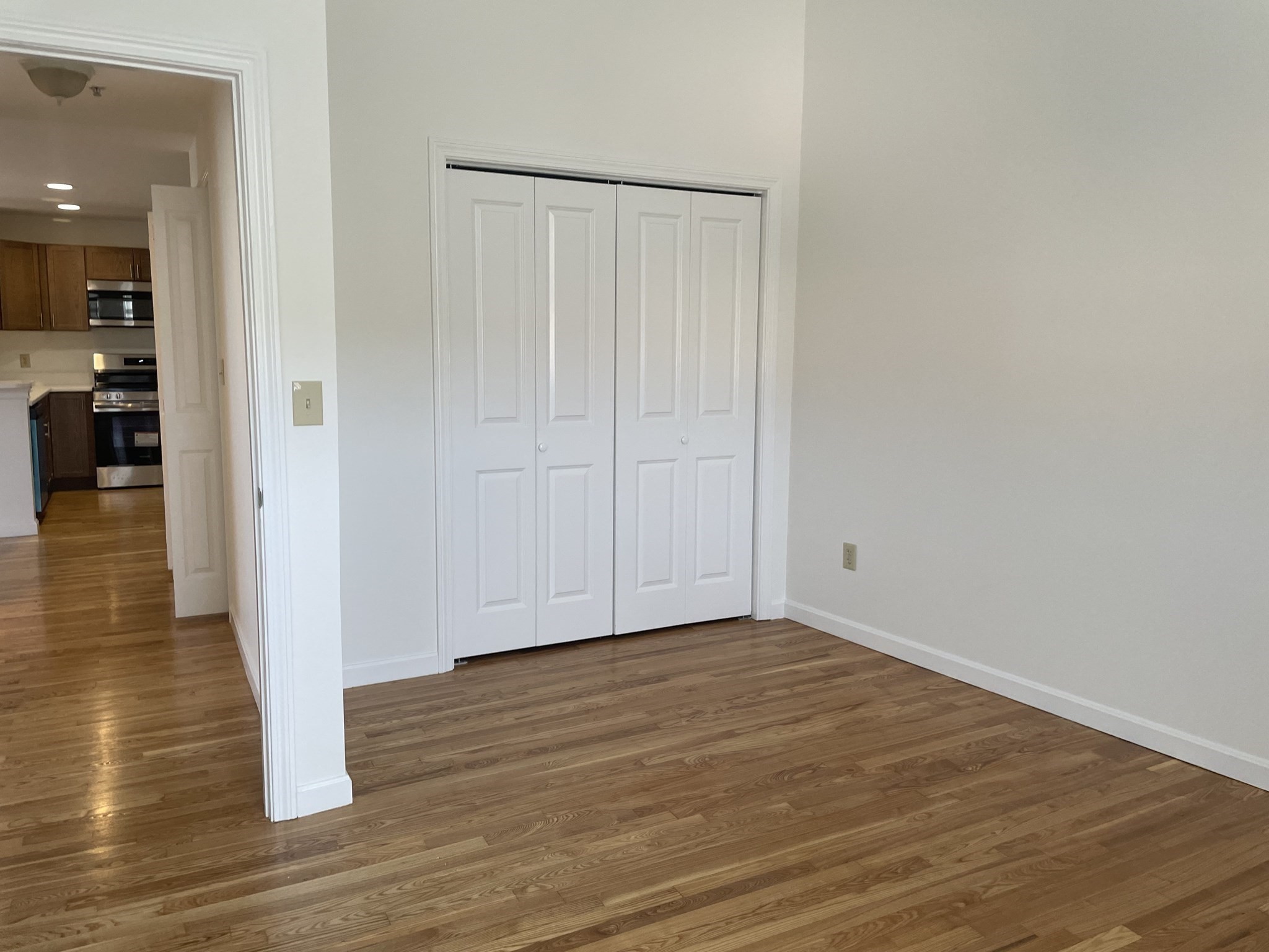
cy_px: 476
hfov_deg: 67.3
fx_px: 953
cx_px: 634
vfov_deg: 53.1
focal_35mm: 26
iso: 125
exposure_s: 1/109
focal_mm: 4.2
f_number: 1.6
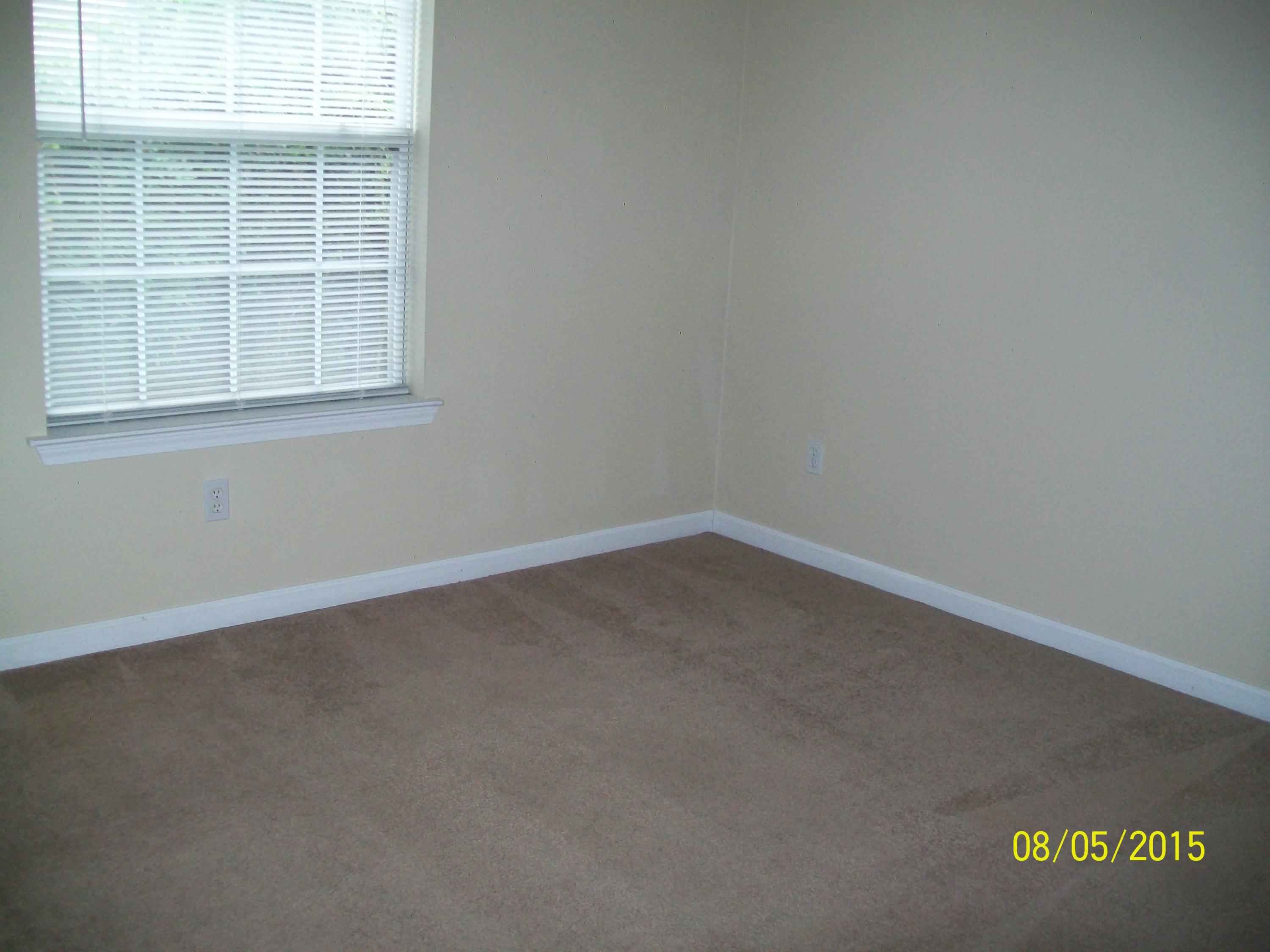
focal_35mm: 34
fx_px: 1247
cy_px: 476
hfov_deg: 54.0
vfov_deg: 41.8
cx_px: 635
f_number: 2.7
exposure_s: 1/60
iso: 160
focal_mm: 6.1
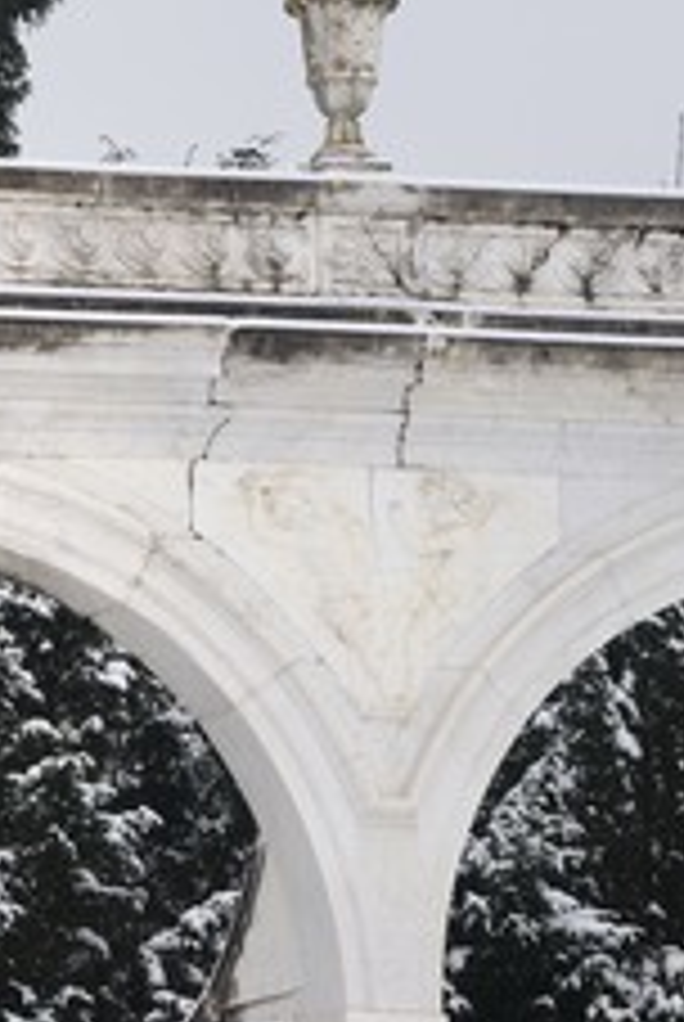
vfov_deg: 5.9
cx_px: -148
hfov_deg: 3.9
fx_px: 9972
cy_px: 405
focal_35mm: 351
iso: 400
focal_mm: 190
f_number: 10
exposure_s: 1/100
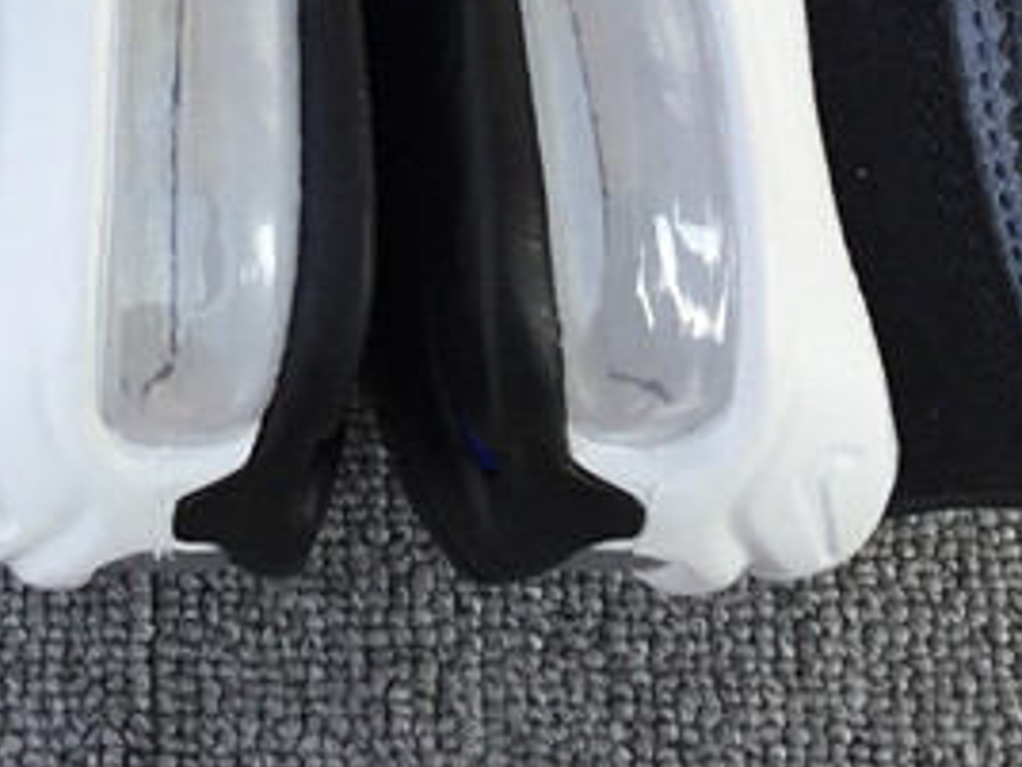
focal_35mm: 104
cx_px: 214
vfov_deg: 13.2
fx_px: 3070
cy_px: -502
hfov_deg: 18.7
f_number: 2.4
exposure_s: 1/326
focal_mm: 3.3
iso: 25
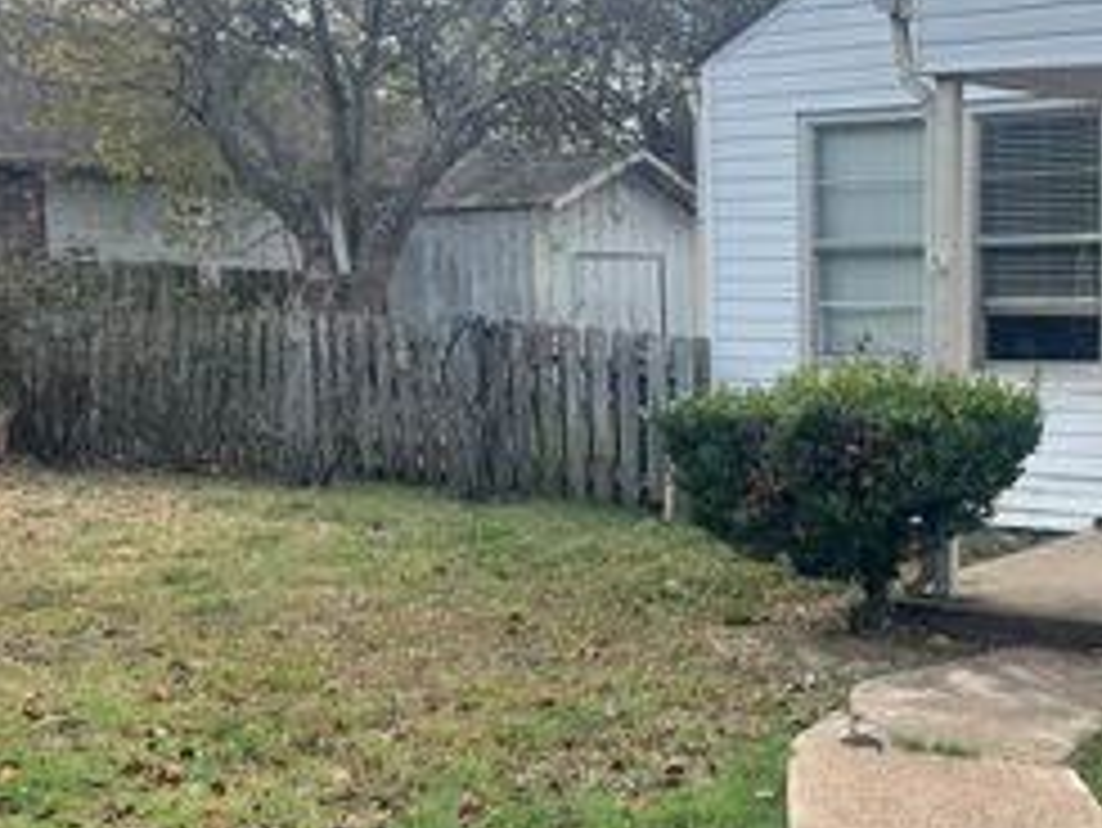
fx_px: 1688
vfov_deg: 27.5
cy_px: 430
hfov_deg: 33.4
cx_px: 1080
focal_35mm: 53
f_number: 1.5
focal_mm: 5.7
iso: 50
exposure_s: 1/1266
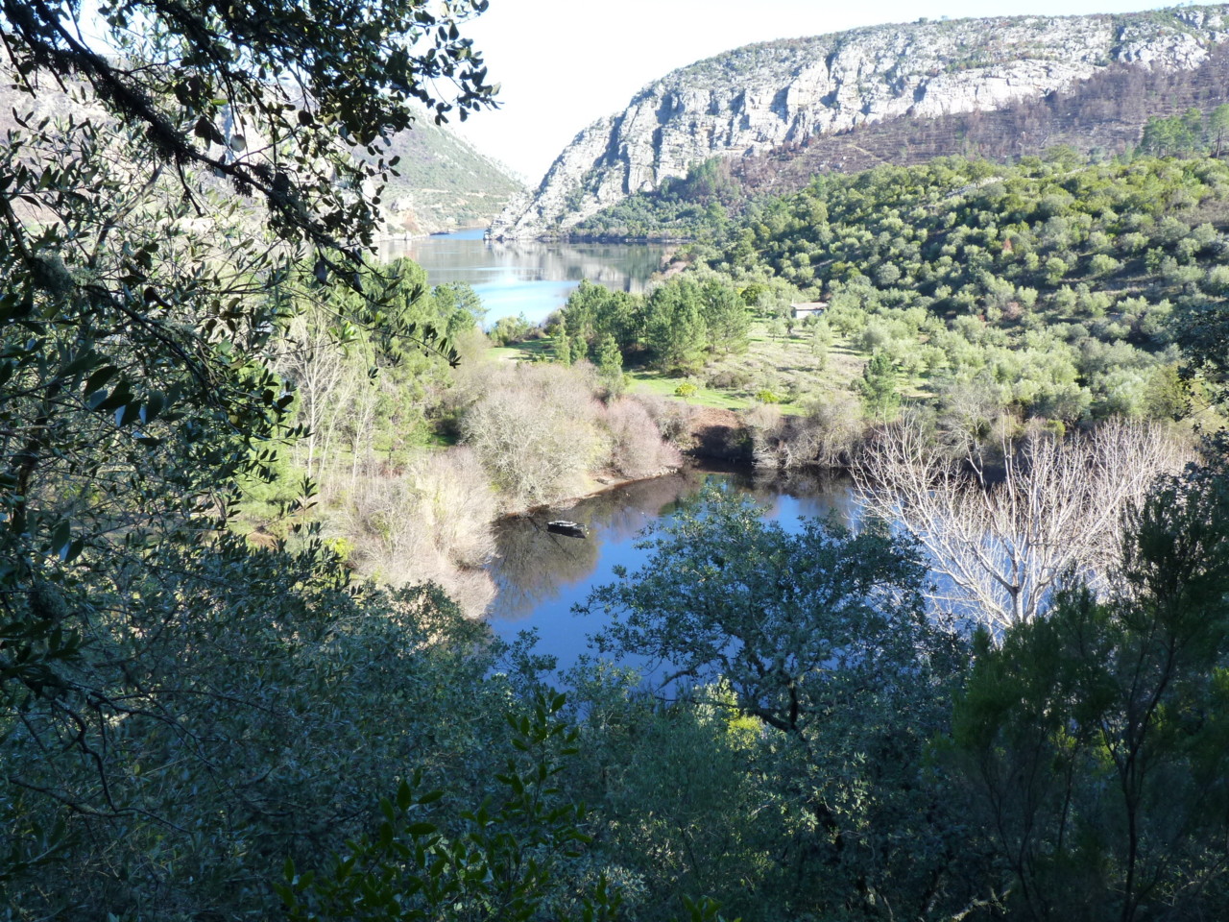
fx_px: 1314
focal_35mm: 37
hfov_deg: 50.1
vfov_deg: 38.7
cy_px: 461
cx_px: 614
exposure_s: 1/125
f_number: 4
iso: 125
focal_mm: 6.6
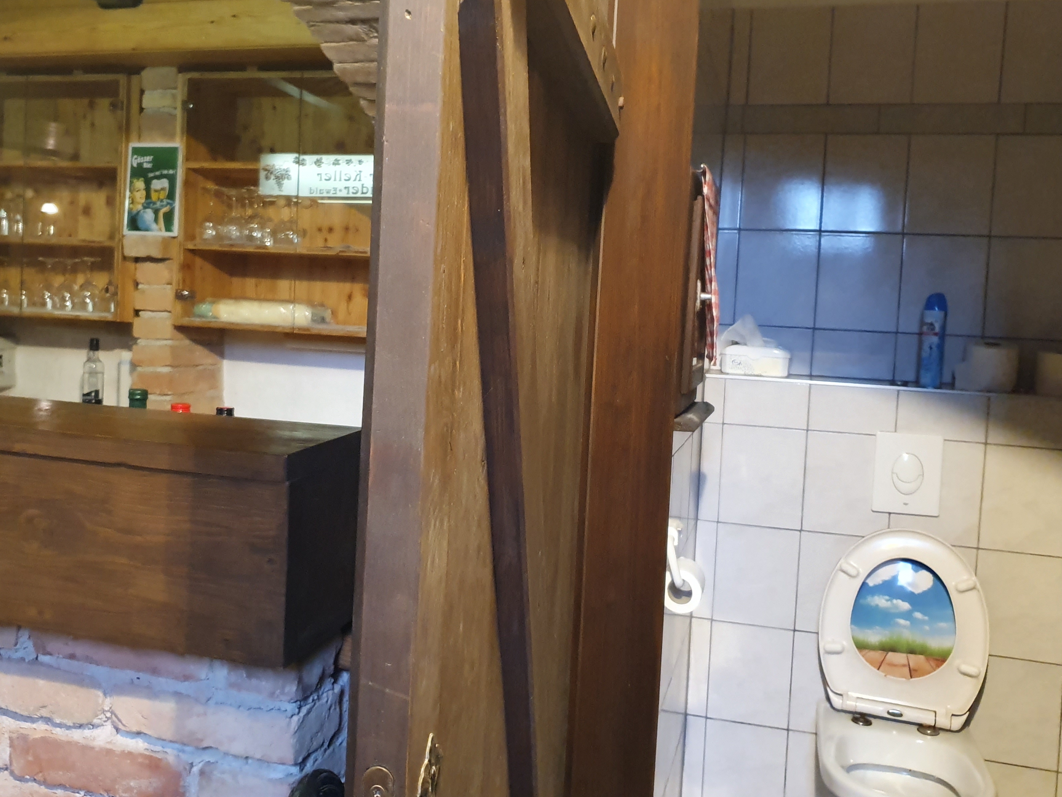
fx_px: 1012
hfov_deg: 55.3
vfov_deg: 42.9
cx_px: 483
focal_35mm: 33
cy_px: 352
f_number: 1.5
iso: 800
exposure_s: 1/50
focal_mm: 4.32
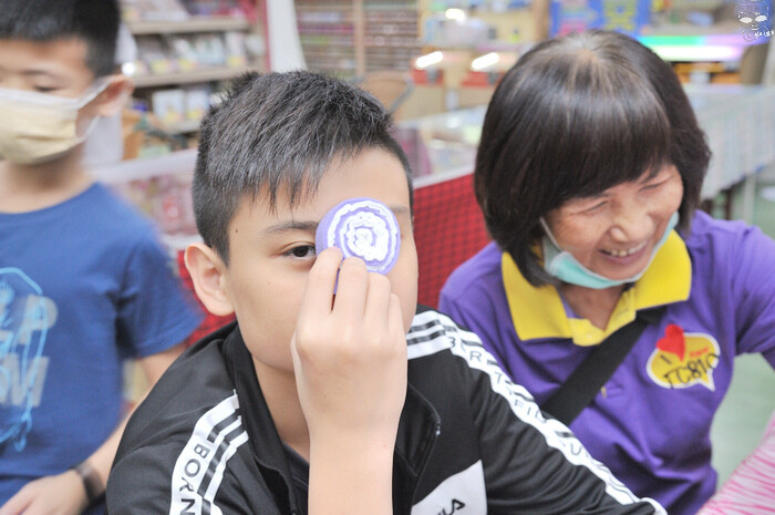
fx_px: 989
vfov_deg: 29.2
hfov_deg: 42.8
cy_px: 258
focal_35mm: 46
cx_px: 388
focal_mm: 46
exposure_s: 1/80
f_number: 5.6
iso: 1600
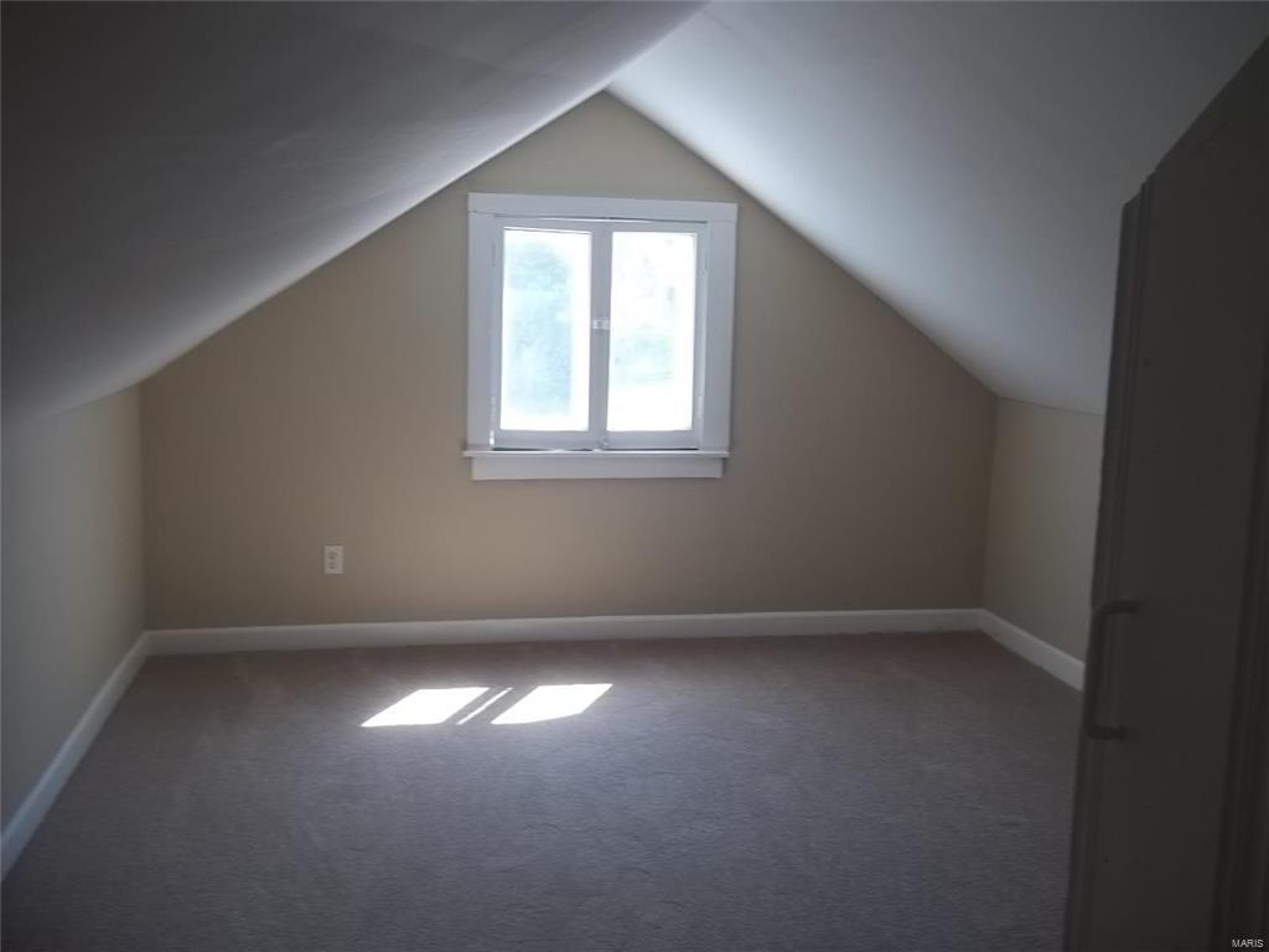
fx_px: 1173
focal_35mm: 32
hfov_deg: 56.8
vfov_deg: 44.2
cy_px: 476
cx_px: 634
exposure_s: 1/80
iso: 64
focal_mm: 5.7
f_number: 2.9
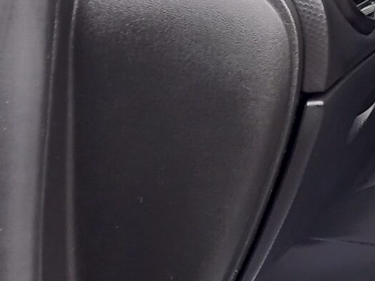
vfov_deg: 12.1
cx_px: 749
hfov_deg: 13.8
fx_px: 1321
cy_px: 154
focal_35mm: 122
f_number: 2
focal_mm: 4.6
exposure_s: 1/60
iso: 160
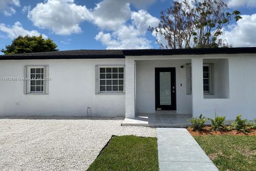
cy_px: 79
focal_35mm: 28
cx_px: 130
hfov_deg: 65.5
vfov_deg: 46.4
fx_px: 199
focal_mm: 4.25
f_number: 1.8
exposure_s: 1/6757
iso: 32
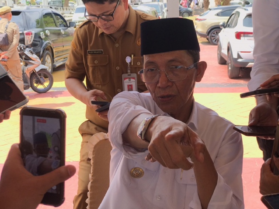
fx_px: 459
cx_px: 140
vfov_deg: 25.7
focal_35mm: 57
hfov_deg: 33.8
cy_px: 104
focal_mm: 6.6
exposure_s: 1/209
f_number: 2.8
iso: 20
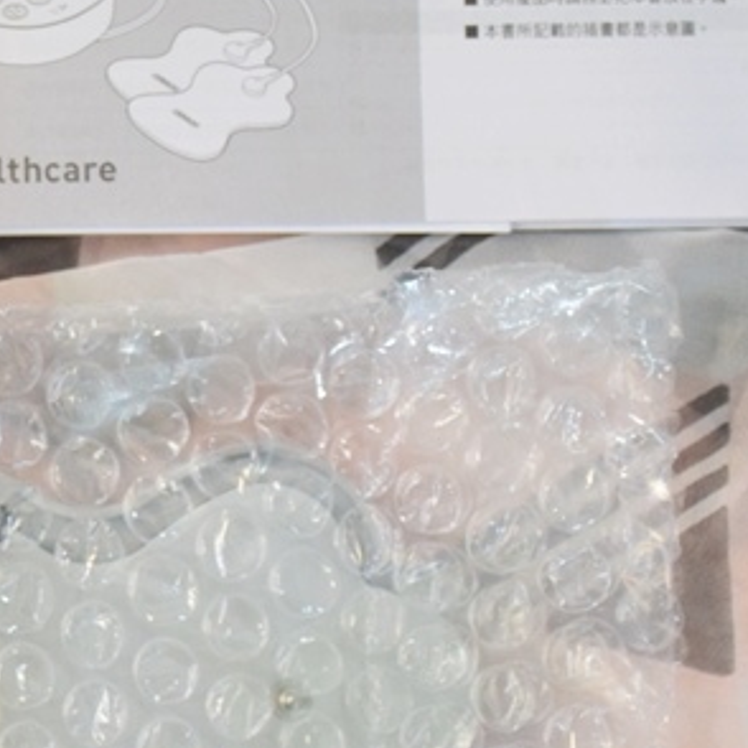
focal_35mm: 139
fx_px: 3398
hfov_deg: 12.2
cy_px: 291
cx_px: -219
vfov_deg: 12.6
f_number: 6.3
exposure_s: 1/160
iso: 1600
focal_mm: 32
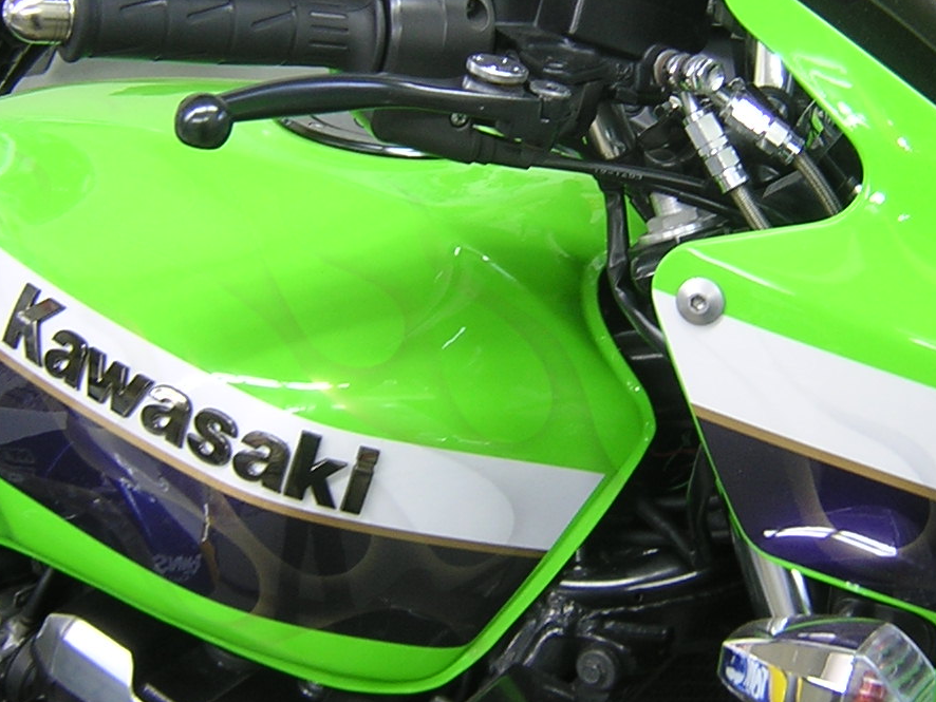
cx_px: 560
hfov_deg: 29.7
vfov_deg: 22.6
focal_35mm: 65
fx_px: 1758
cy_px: 267
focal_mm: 4.7
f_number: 2.6
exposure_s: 1/5.7
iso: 100
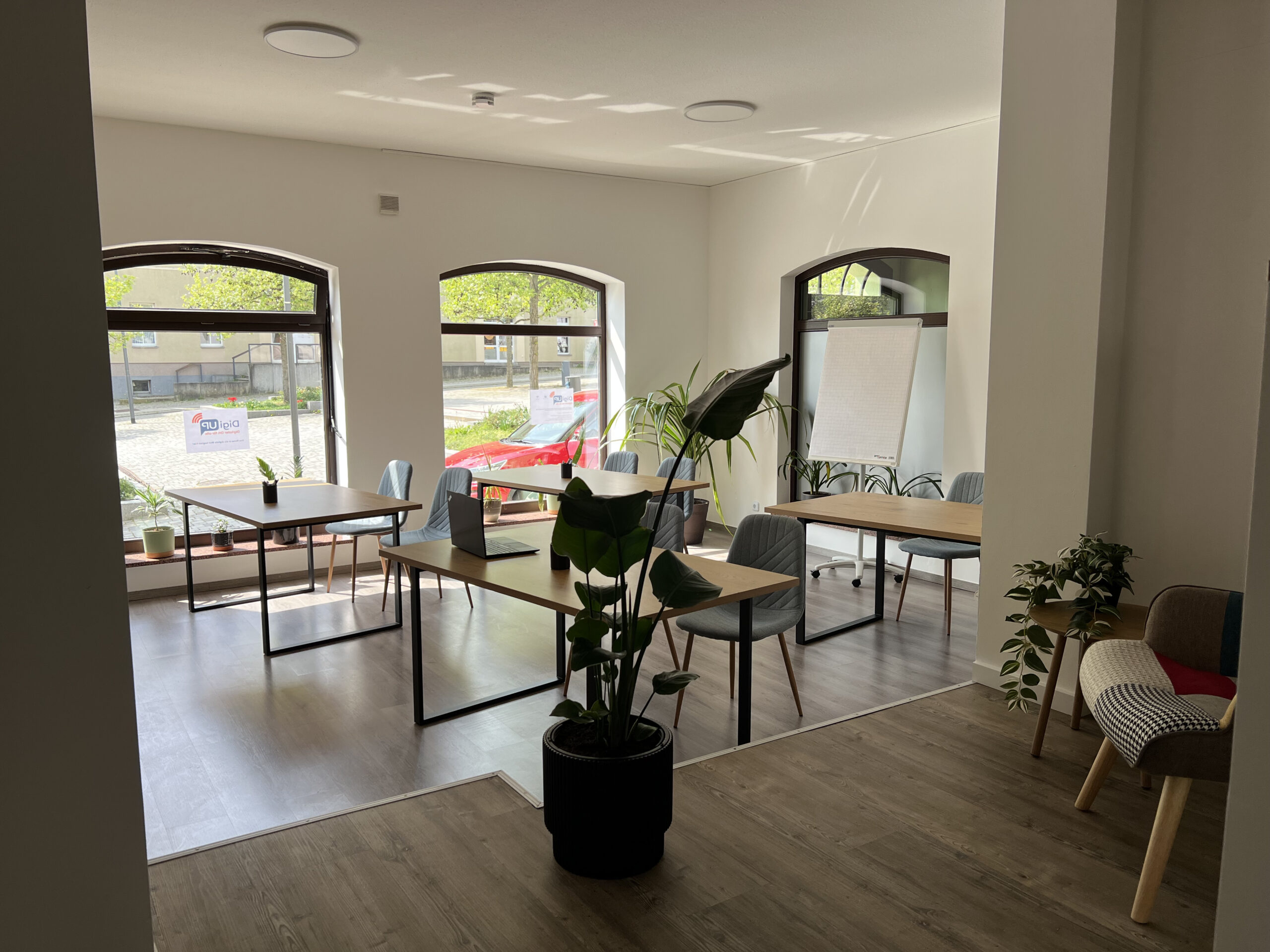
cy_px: 476
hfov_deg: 67.3
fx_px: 954
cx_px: 635
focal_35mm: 26
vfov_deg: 53.1
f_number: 1.5
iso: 50
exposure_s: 1/357
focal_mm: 5.7
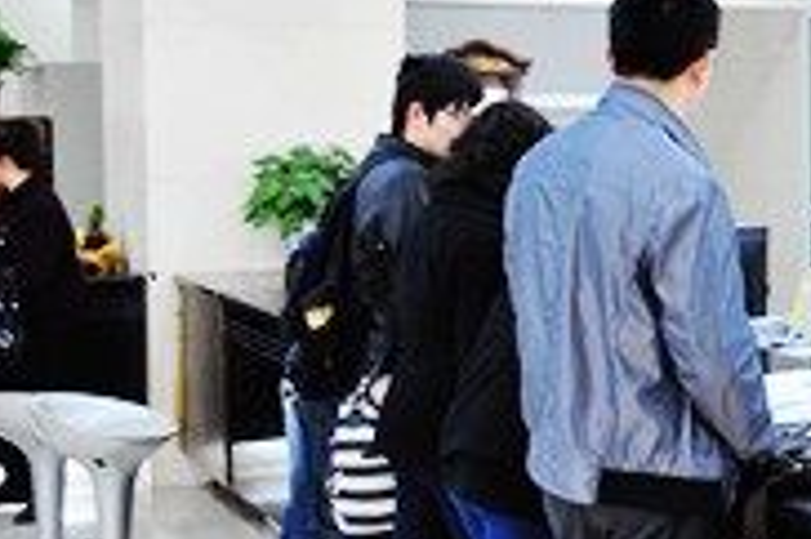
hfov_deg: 21.5
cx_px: 927
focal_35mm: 89
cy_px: 151
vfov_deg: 15.3
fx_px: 2003
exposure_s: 1/13
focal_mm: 24
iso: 500
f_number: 6.3
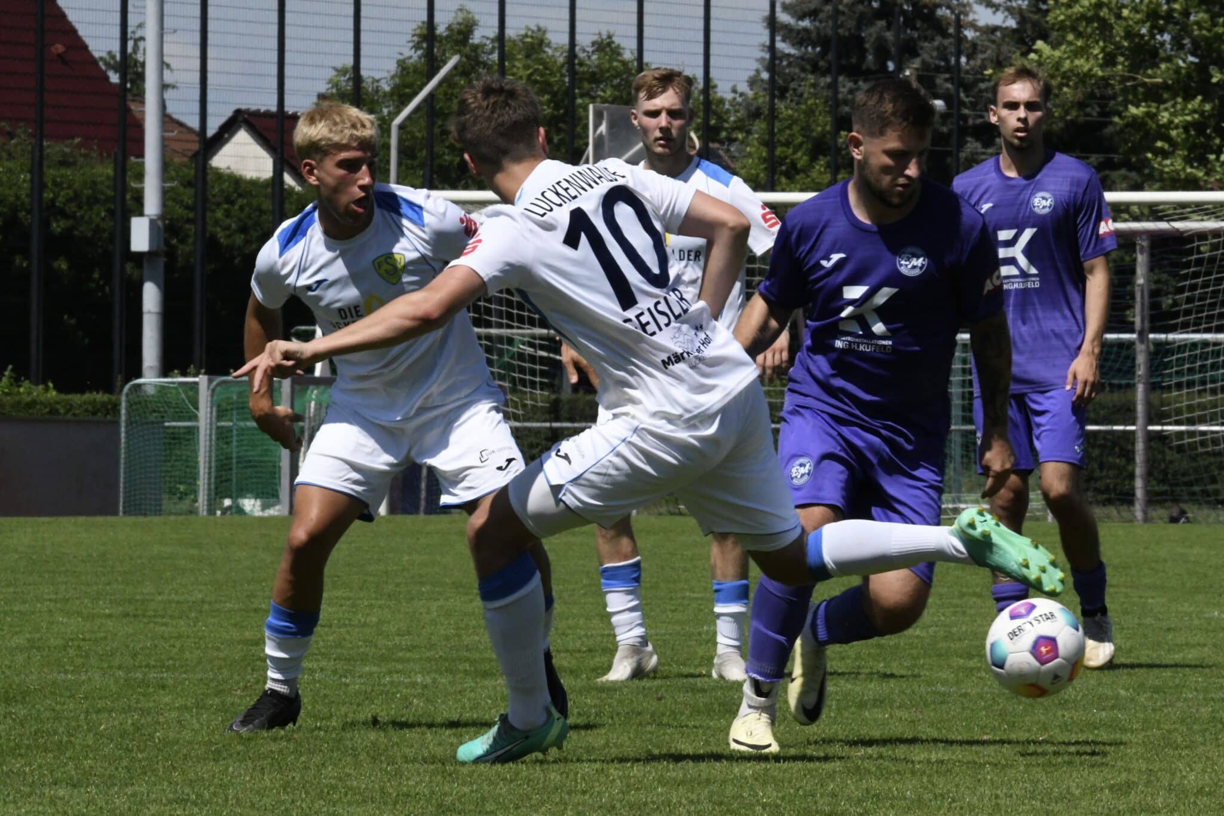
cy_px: 408
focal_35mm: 270
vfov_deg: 5.1
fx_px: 9179
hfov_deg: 7.6
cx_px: 612
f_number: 29
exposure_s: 1/1600
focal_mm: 270
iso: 5000
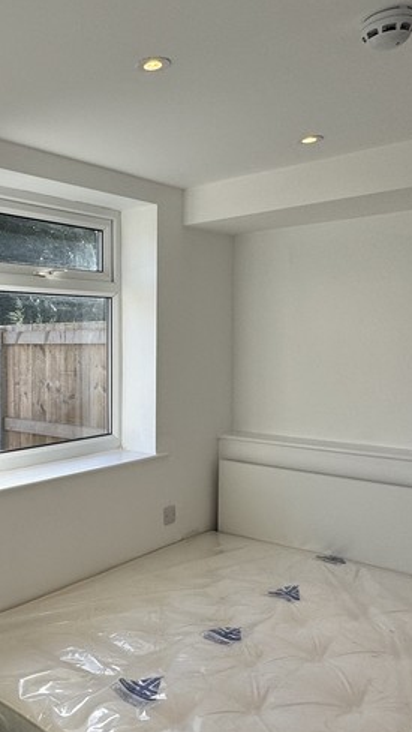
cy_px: 380
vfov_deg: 61.0
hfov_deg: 33.2
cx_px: -12
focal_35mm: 32
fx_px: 621
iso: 40
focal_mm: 2.22
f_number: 2.2
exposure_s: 1/291
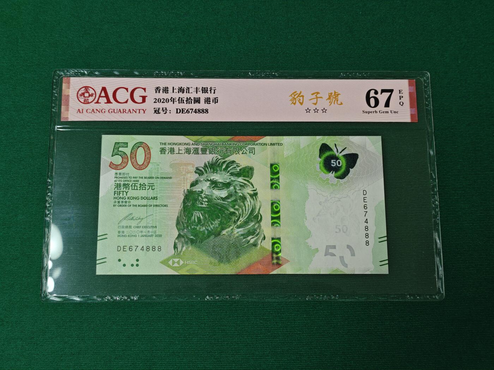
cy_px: 185
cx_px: 247
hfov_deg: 38.2
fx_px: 714
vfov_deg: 29.1
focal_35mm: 50
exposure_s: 1/100
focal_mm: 5.85
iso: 160
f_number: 1.63
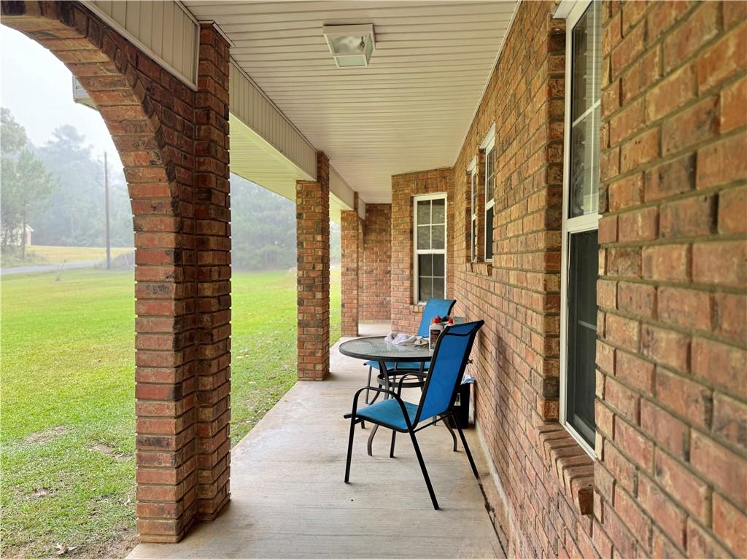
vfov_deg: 56.8
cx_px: 374
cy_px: 280
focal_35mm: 24
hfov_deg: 71.6
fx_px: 518
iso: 50
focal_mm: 6.76
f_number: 1.78
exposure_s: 1/124
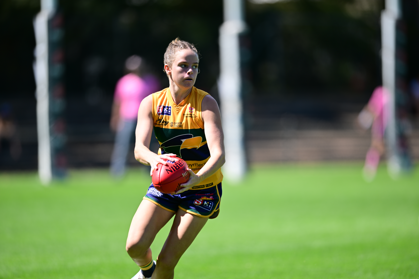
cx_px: 210
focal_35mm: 400
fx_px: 4655
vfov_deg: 3.4
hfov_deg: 5.2
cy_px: 140
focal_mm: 400
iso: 72
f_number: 2.8
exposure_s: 1/800
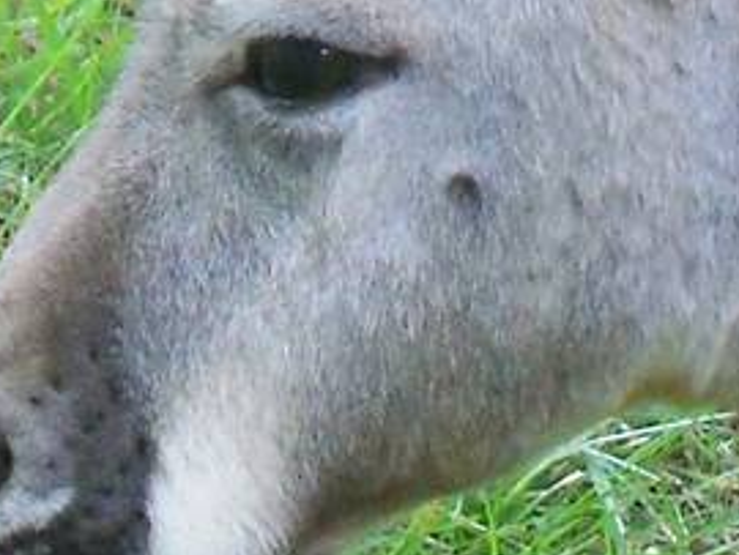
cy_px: 763
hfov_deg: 1.9
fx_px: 21880
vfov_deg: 1.5
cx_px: 276
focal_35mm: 1024
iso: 400
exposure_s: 1/125
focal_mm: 30.5
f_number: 4.3
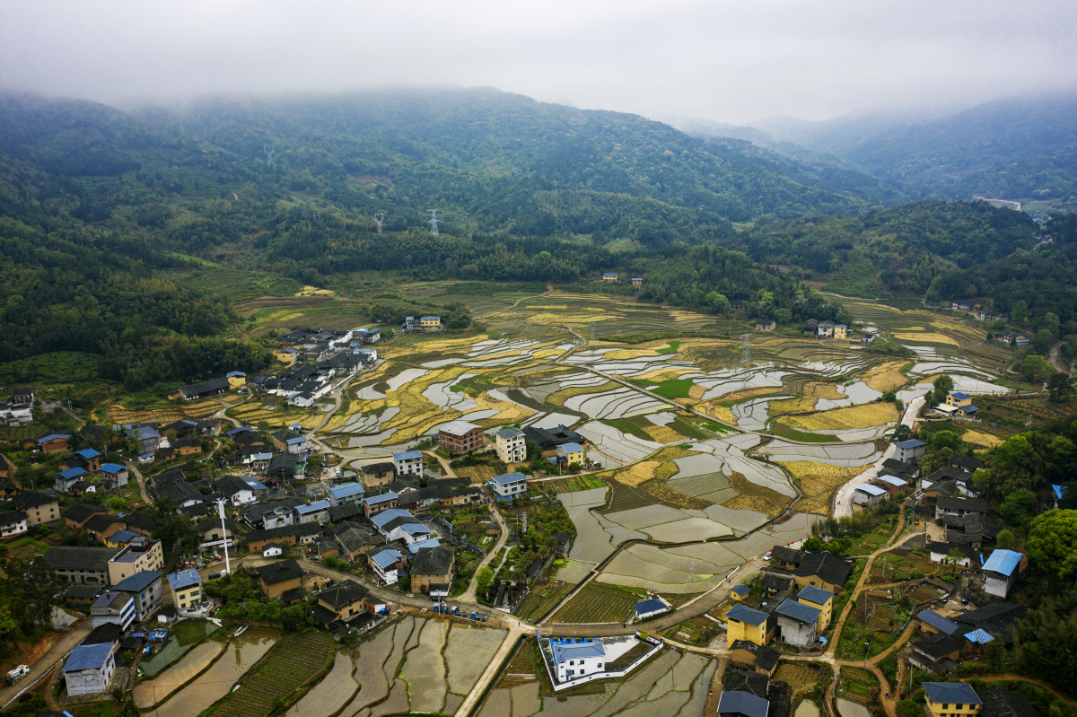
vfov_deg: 46.4
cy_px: 358
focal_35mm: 28
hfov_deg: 65.5
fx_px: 837
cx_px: 538
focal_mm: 10.26
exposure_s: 1/120
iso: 100
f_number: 4
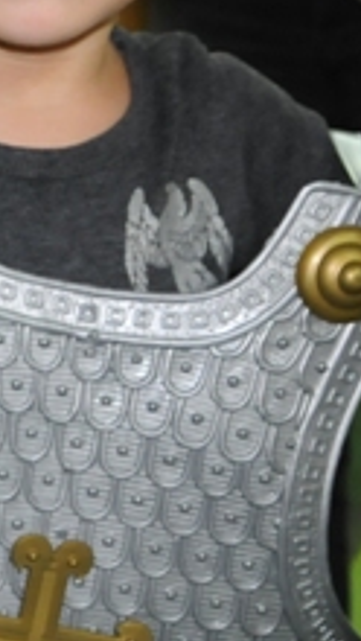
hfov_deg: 8.5
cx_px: -707
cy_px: 16
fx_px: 2037
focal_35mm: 120
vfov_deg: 17.5
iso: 800
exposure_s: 1/60
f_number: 3
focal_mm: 21
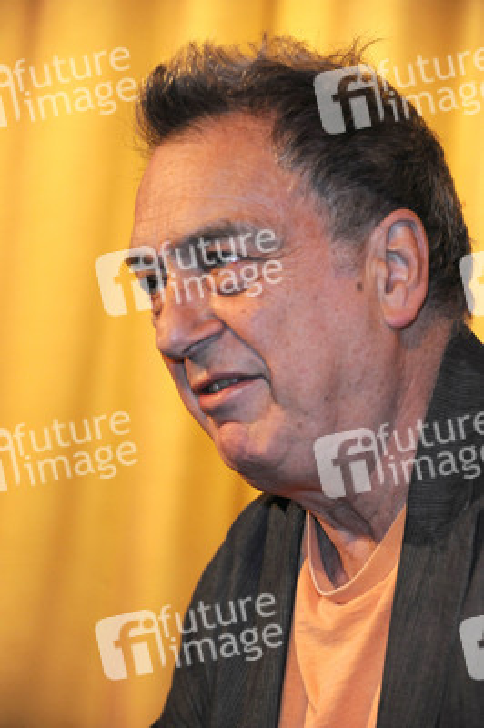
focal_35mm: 135
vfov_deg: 15.2
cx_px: 242
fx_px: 2727
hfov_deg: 10.1
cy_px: 364
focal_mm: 135
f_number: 5.6
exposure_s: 1/60
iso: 3200
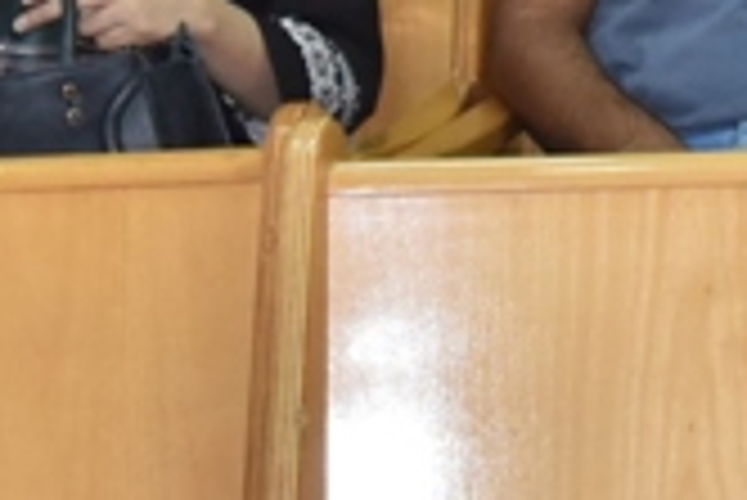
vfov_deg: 4.8
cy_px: -291
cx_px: 1274
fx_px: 5898
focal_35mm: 284
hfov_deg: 7.1
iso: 2500
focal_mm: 46
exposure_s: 1/160
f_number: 6.3
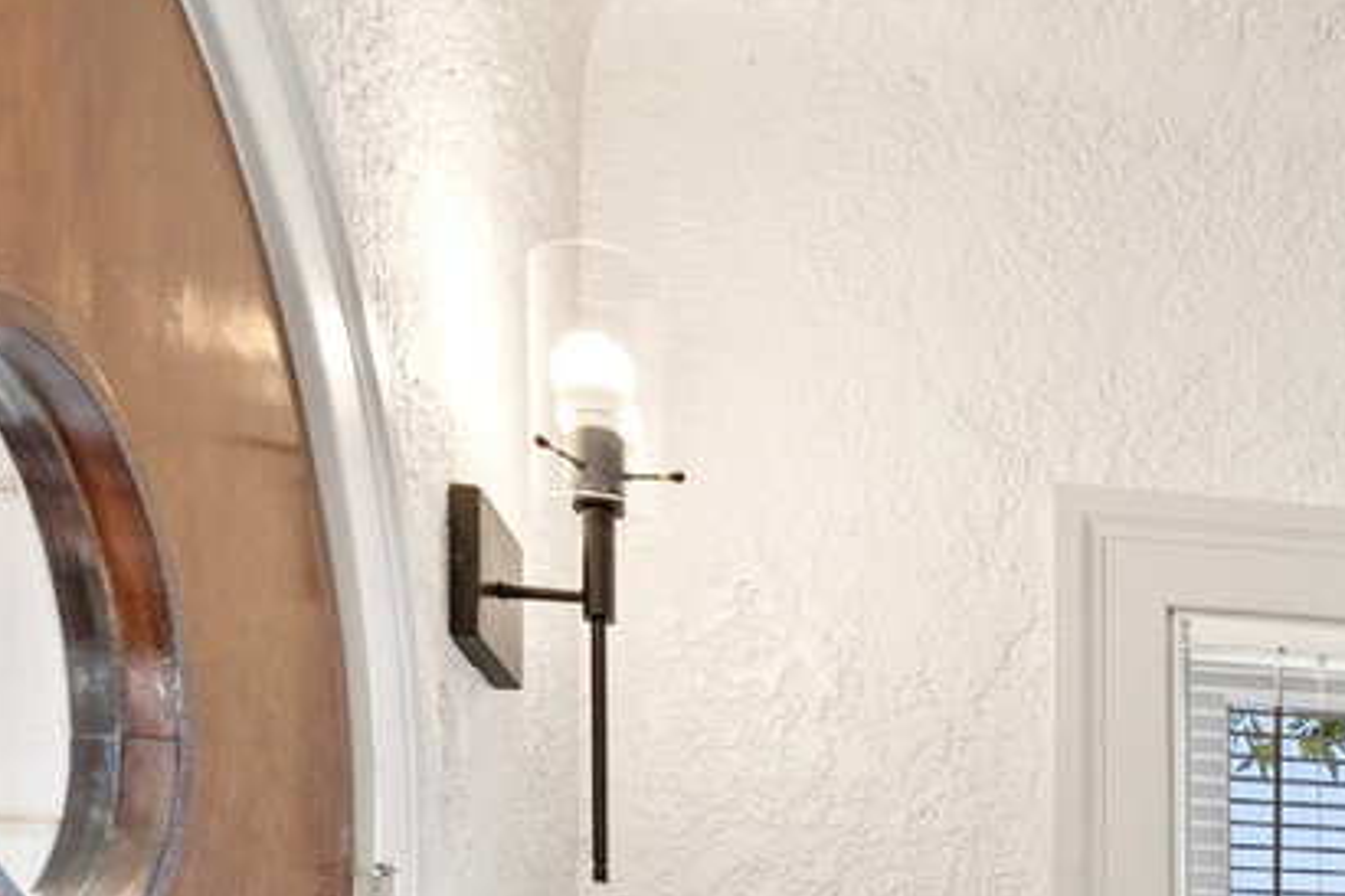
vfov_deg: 17.6
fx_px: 2354
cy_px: 1596
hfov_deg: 27.0
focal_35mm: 63
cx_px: 1734
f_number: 7.1
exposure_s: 1/8
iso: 320
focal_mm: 16
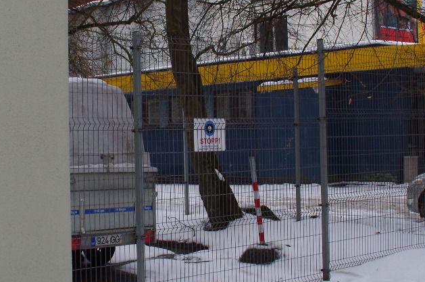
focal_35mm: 70
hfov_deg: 28.8
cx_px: 173
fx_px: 825
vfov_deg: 19.3
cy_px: 101
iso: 200
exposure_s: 1/100
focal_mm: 18
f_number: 11
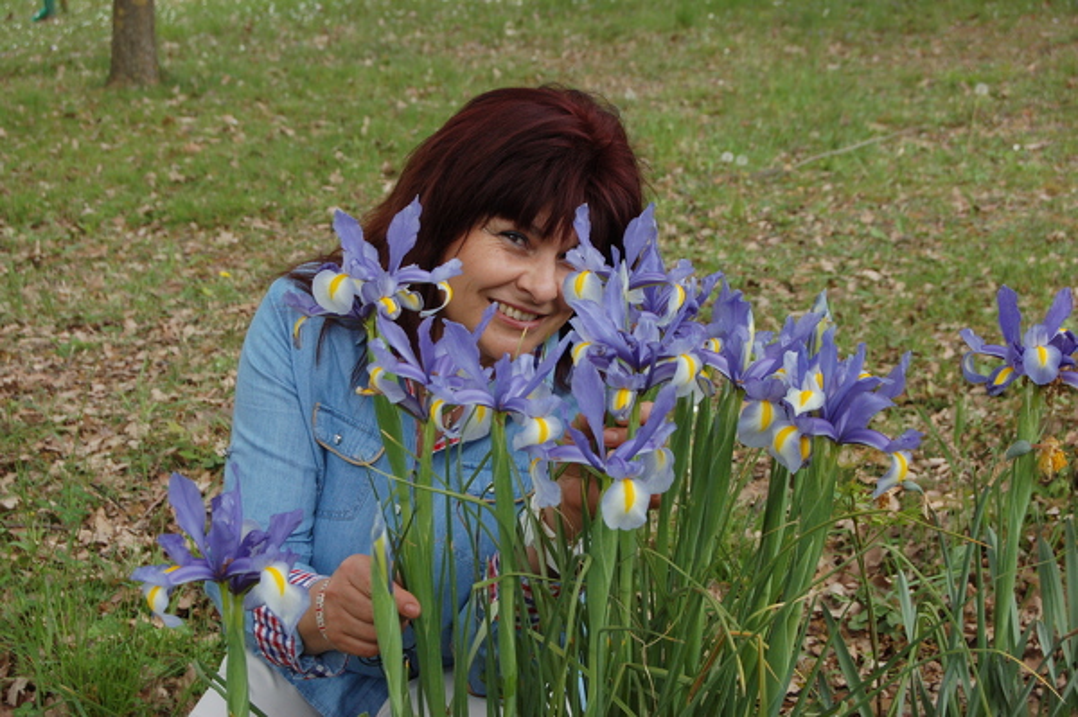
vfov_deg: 18.9
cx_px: 539
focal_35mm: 72
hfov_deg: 28.1
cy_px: 358
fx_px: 2154
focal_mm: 48
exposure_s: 1/320
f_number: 5.6
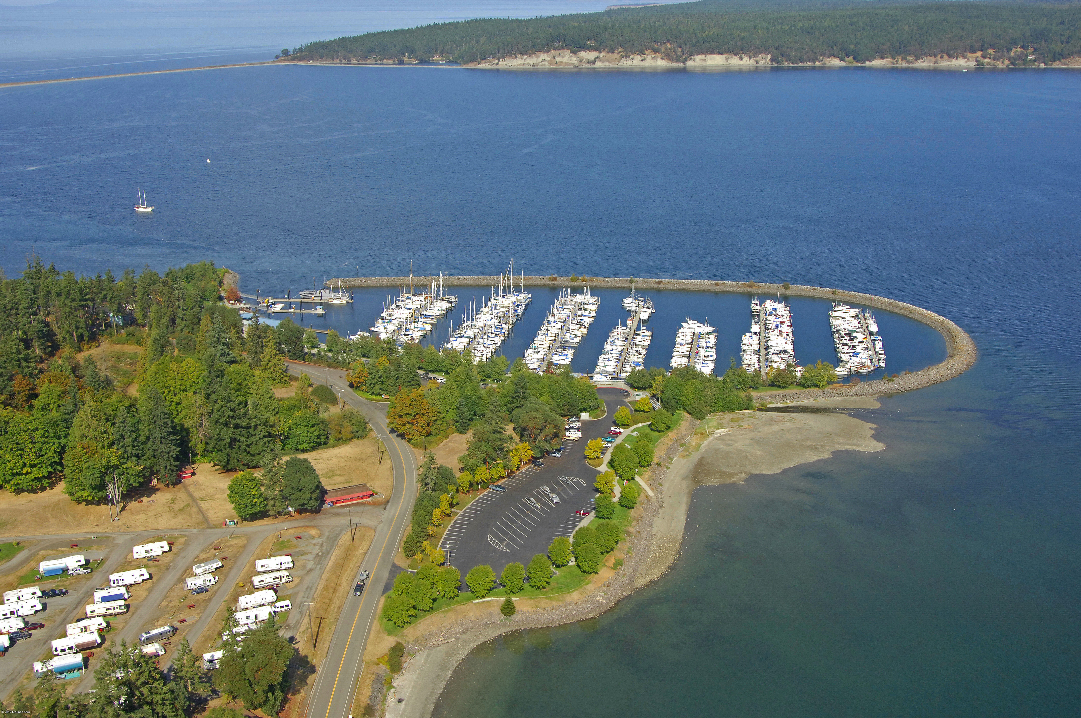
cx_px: 540
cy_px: 359
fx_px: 1260
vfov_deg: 31.8
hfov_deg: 46.4
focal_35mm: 42
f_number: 7.1
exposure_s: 1/1000
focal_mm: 28
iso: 400
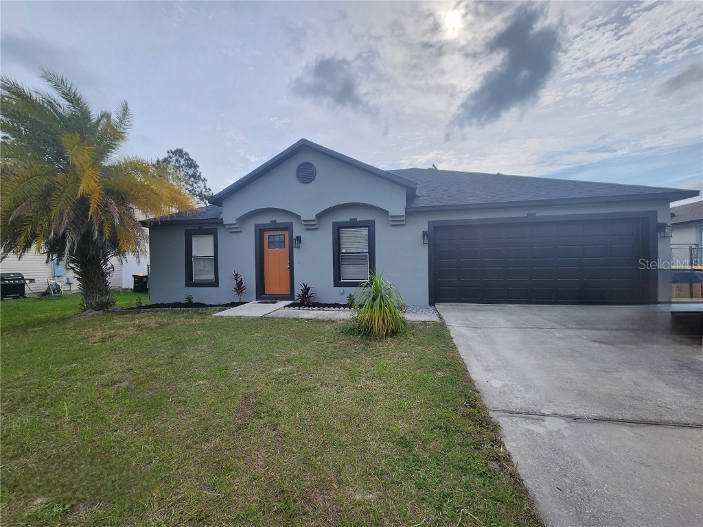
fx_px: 264
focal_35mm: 13
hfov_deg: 106.2
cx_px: 352
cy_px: 264
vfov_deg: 89.9
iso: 50
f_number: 2.2
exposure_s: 1/2500
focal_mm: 2.2
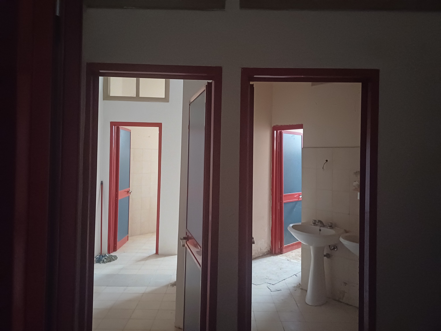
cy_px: 166
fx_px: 318
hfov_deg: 69.4
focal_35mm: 25
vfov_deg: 54.9
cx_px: 220
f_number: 1.8
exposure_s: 1/14
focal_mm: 4.65
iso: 1600
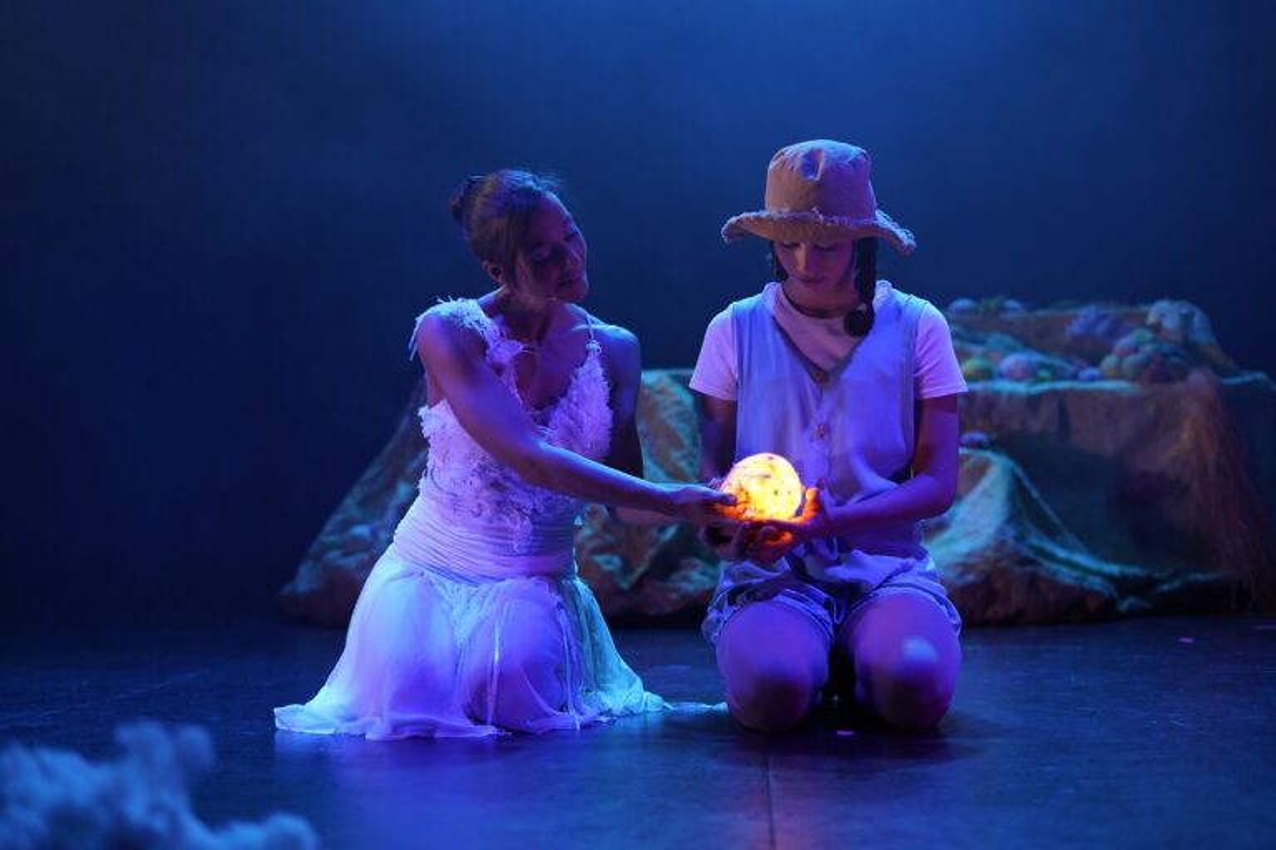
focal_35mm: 50
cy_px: 425
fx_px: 1772
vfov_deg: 27.0
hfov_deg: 39.6
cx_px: 638
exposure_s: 1/500
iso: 1600
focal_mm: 50
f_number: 2.2
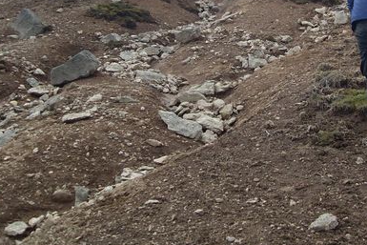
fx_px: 714
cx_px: 306
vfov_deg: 18.9
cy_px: 0
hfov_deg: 28.1
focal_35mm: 70
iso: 80
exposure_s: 1/180
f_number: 7
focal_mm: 6.3
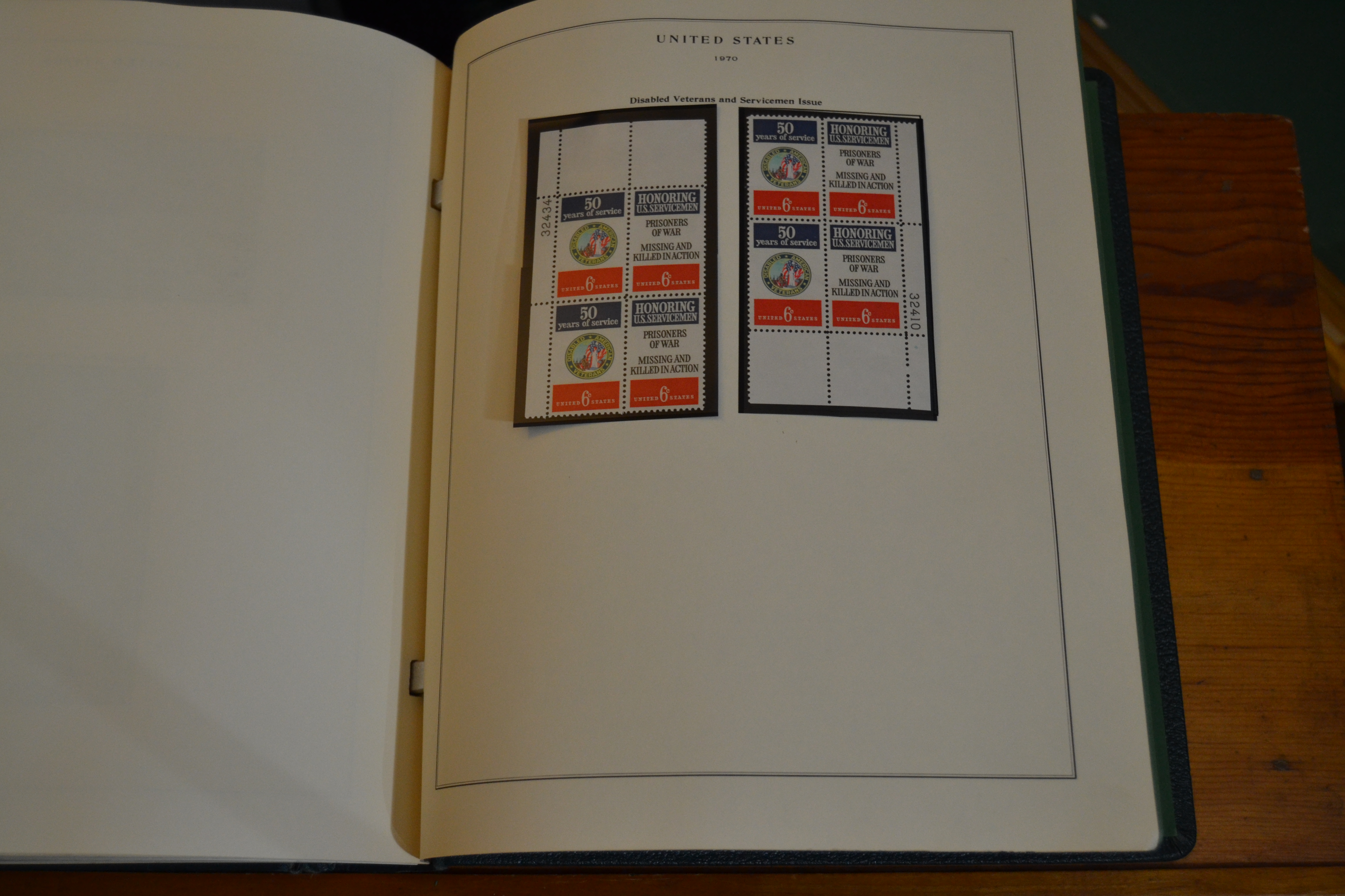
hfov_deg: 49.6
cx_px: 672
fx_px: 1457
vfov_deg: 34.2
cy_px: 448
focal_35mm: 39
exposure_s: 1/60
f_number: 4
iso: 900
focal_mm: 26
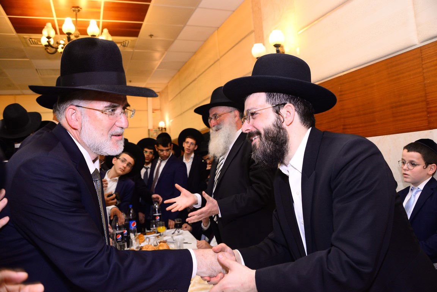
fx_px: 340
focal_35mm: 28
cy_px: 146
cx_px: 218
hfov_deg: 65.5
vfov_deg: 46.4
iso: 1250
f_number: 5.6
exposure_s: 1/100
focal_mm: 28
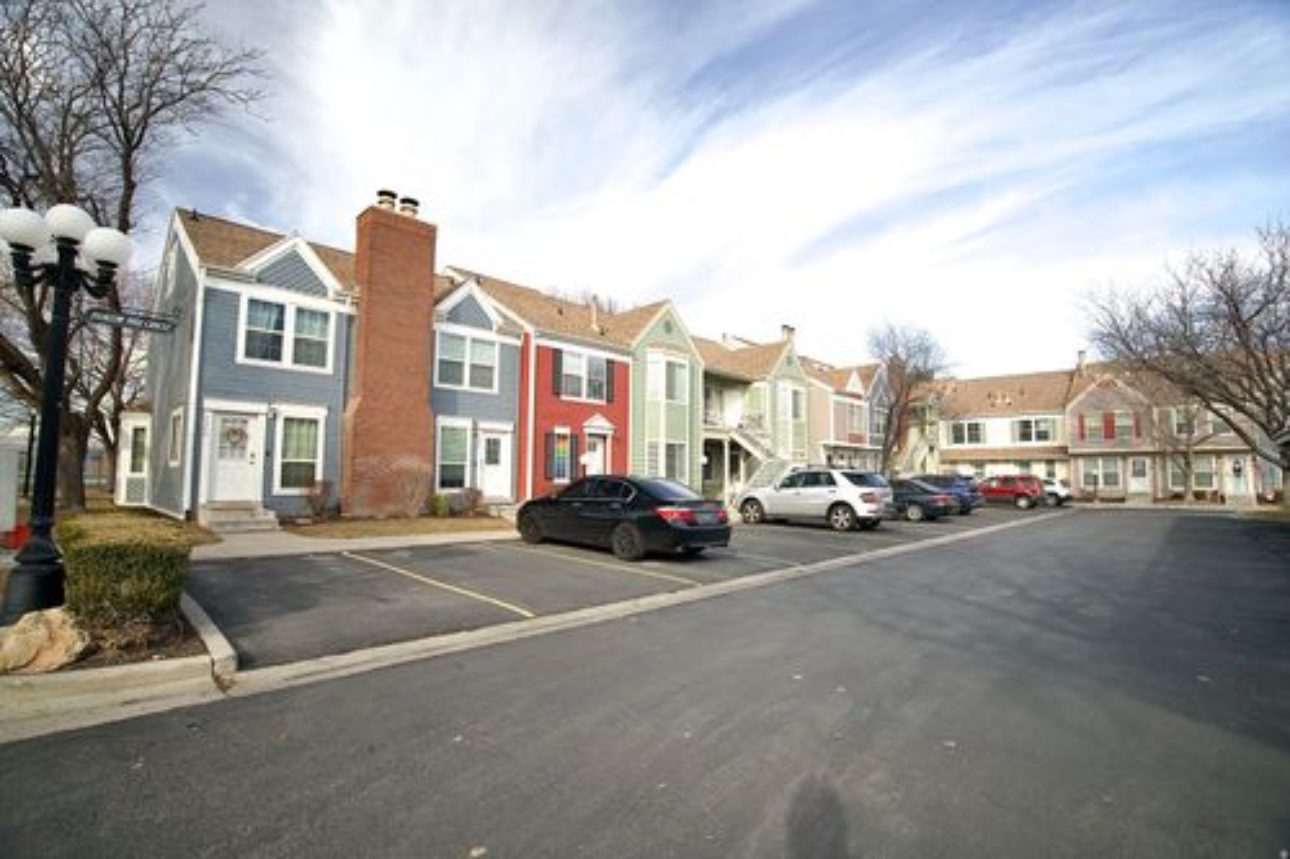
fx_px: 573
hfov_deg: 96.8
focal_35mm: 16
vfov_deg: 73.7
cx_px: 645
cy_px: 430
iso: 500
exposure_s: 1/1000
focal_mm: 16
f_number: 4
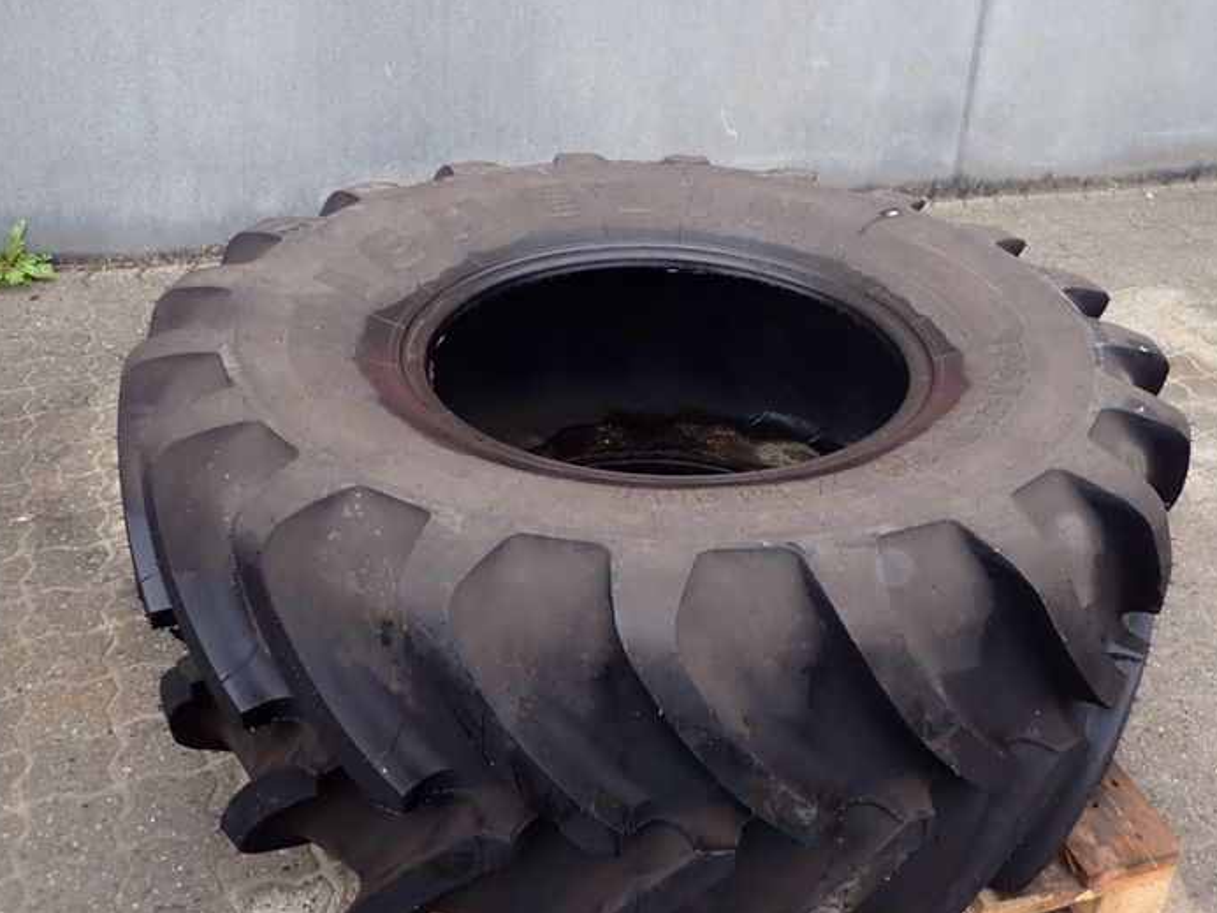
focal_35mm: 37
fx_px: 1301
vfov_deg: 38.4
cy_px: 329
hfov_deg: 49.8
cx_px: 735
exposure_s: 1/60
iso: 200
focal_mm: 4.5
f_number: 2
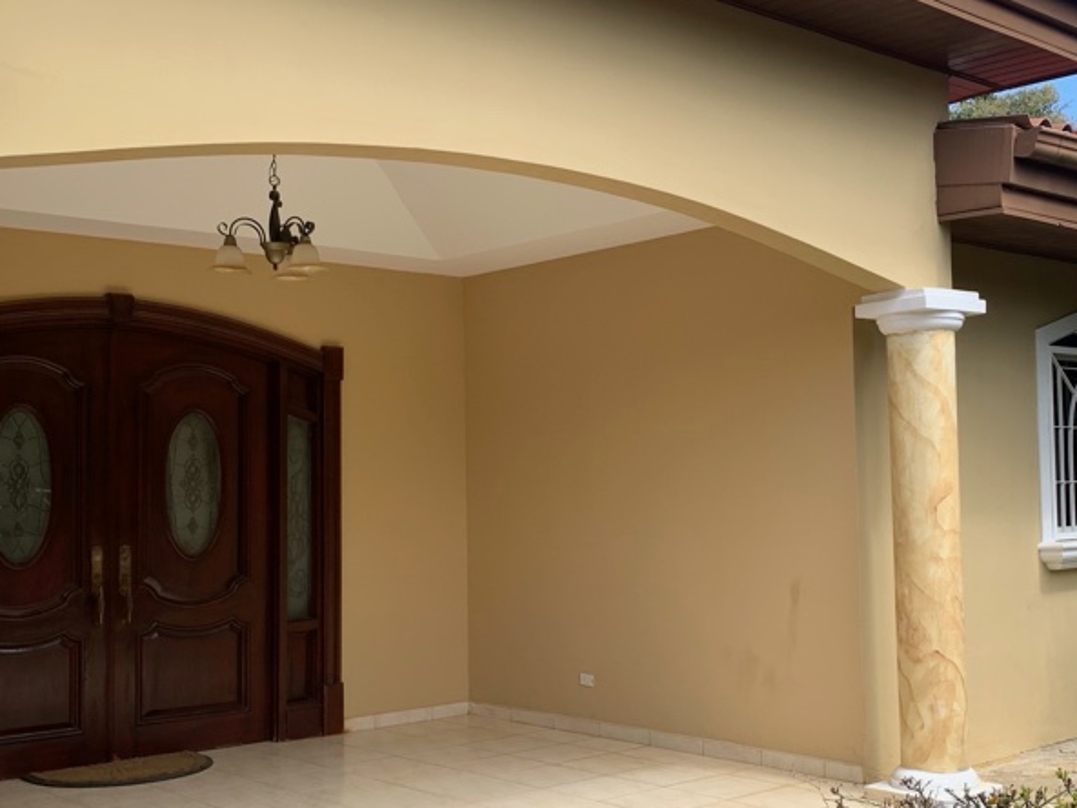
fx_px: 1400
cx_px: 635
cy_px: 440
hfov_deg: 41.9
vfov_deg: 32.2
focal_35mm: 45
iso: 25
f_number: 1.8
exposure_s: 1/822
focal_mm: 4.25
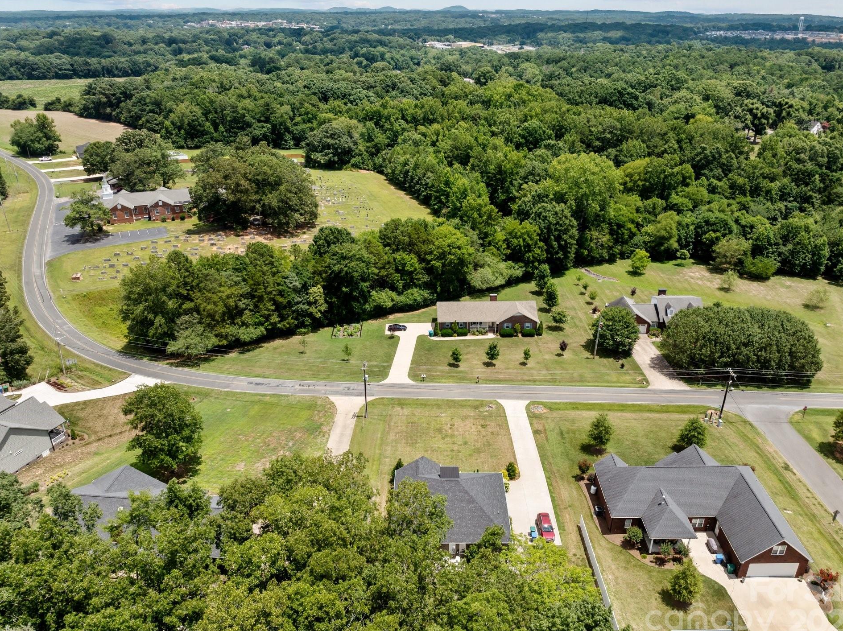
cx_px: 441
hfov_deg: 67.3
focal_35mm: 26
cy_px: 317
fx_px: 633
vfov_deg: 53.0
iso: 110
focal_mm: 12.29
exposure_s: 1/400
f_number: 2.8
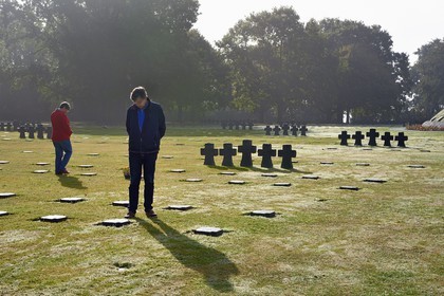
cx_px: 222
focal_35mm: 62
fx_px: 765
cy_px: 148
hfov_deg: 32.4
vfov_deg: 21.9
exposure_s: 1/320
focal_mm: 62
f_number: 9
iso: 200
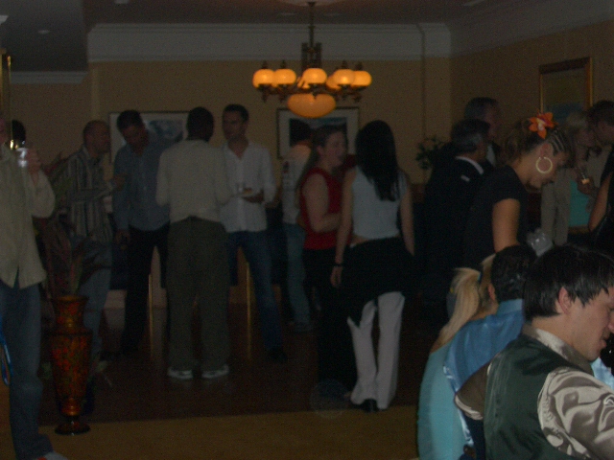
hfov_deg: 31.2
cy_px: 230
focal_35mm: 62
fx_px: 1100
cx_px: 307
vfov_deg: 23.7
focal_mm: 10.2
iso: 100
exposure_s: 1/60
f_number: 3.5
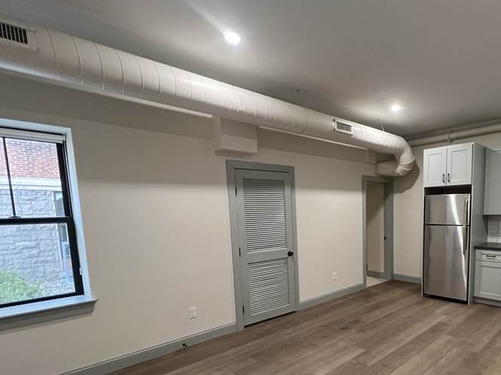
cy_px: 247
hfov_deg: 78.4
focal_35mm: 20
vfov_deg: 64.4
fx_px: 289
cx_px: 344
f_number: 1.8
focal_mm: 1.57
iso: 250
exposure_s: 1/60
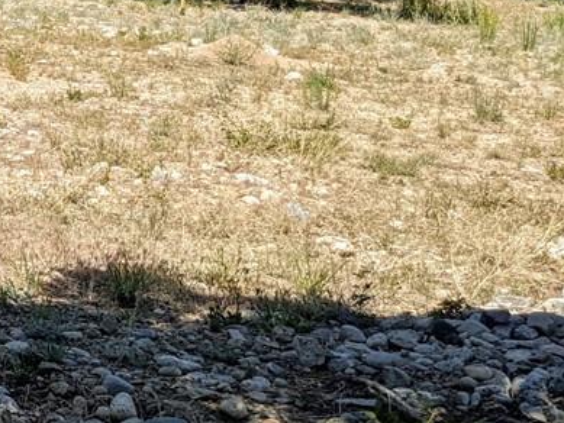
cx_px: -594
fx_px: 1809
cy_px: 6
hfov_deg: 14.4
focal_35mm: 111
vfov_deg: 13.2
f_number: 1.73
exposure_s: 1/2347
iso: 52
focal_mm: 4.38
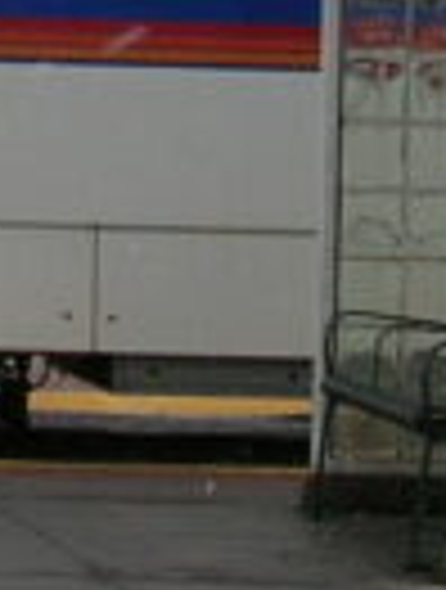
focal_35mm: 405
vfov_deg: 4.9
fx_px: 6924
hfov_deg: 3.6
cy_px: -230
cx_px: -577
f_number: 4.2
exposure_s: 1/202
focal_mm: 8.7
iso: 50
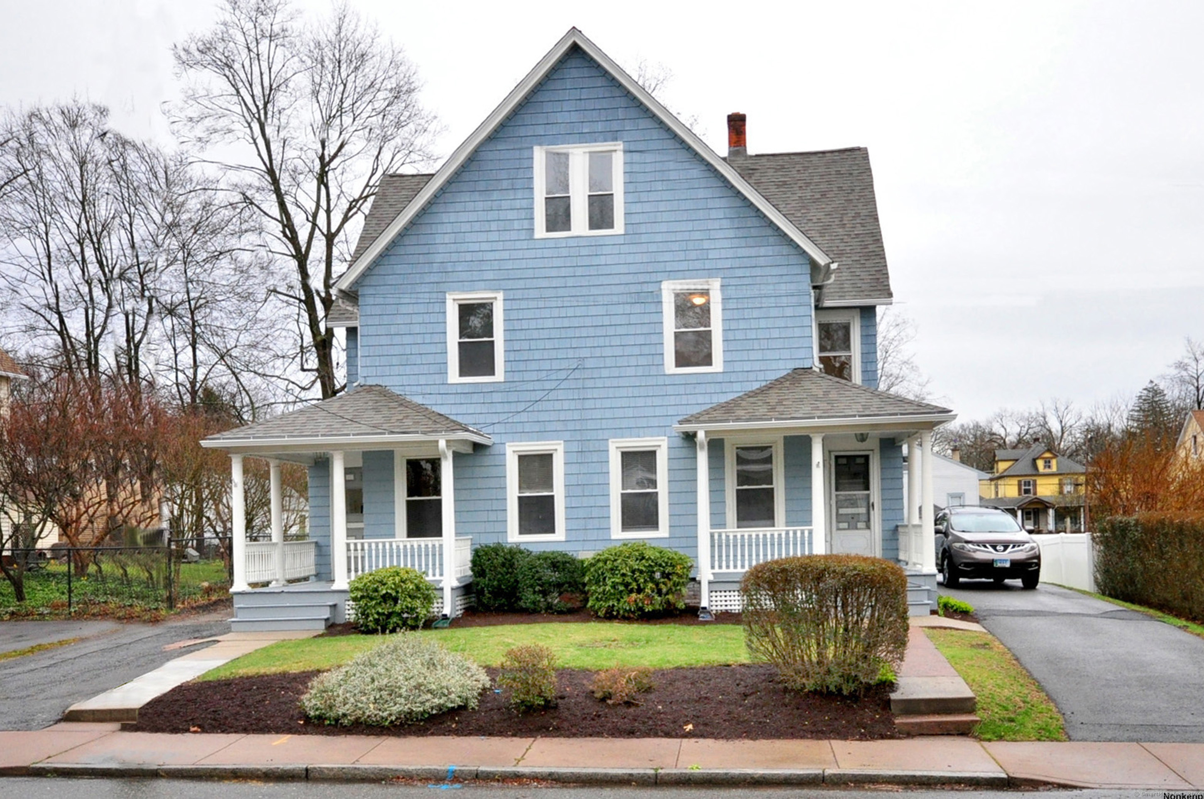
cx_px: 602
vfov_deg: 45.5
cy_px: 400
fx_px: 952
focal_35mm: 28
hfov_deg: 64.6
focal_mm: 19
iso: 1000
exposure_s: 1/250
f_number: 8
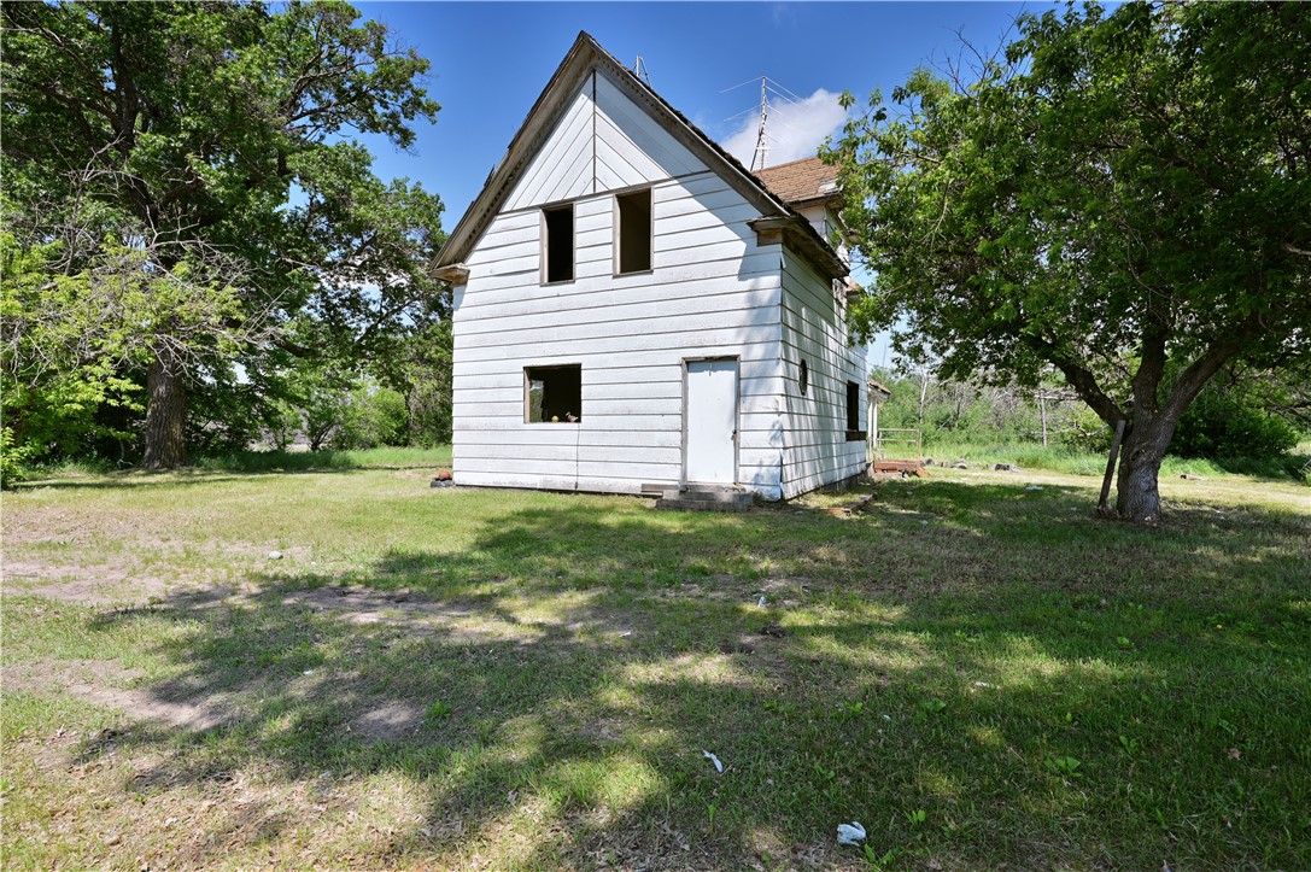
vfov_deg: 70.4
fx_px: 619
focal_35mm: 17
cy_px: 436
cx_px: 656
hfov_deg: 93.3
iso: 100
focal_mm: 17
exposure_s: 1/500
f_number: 5.6
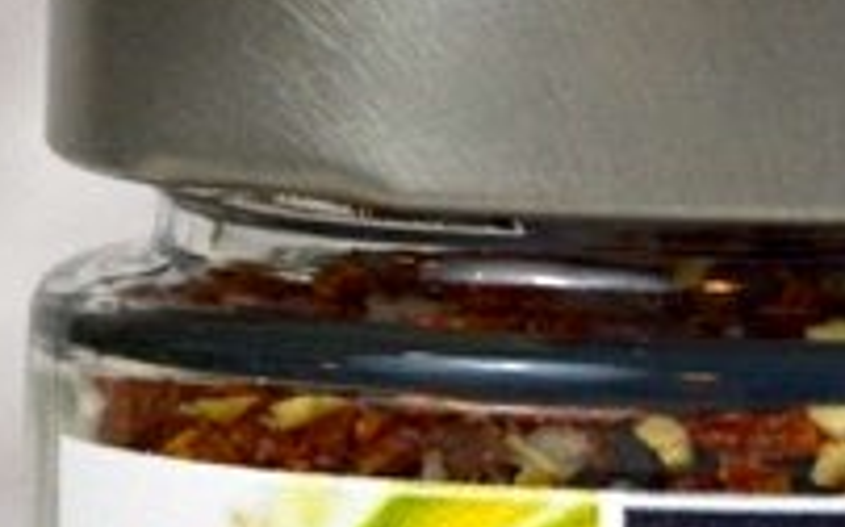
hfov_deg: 2.1
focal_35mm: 1018
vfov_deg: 1.3
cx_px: 782
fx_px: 23436
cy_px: 617
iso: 800
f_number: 5.6
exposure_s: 1/160
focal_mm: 105
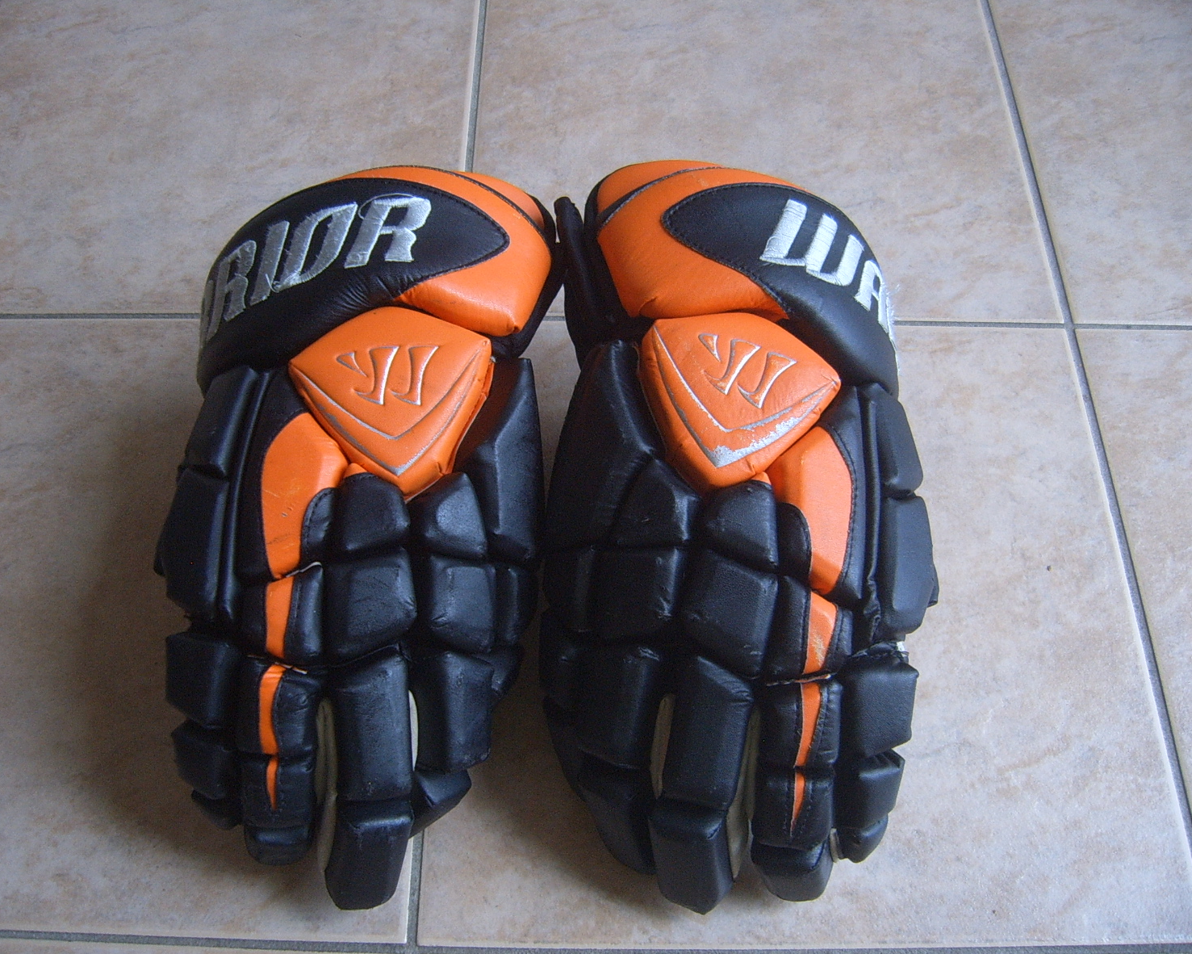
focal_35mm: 37
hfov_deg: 49.1
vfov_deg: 40.1
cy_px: 477
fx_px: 1305
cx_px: 563
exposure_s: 1/30
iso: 100
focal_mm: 5.8
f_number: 2.8
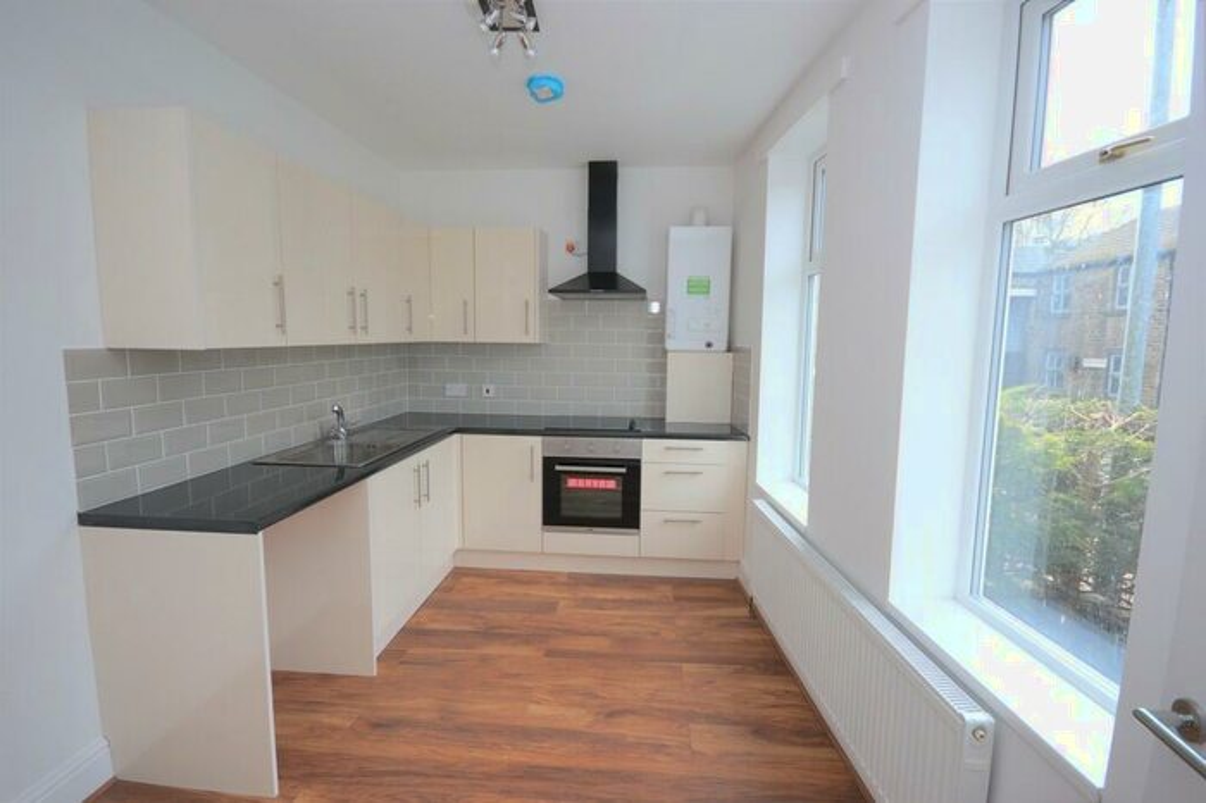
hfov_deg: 100.4
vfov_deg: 77.3
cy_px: 402
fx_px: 502
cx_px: 603
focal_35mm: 15
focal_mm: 10
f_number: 5.6
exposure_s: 1/125
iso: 320
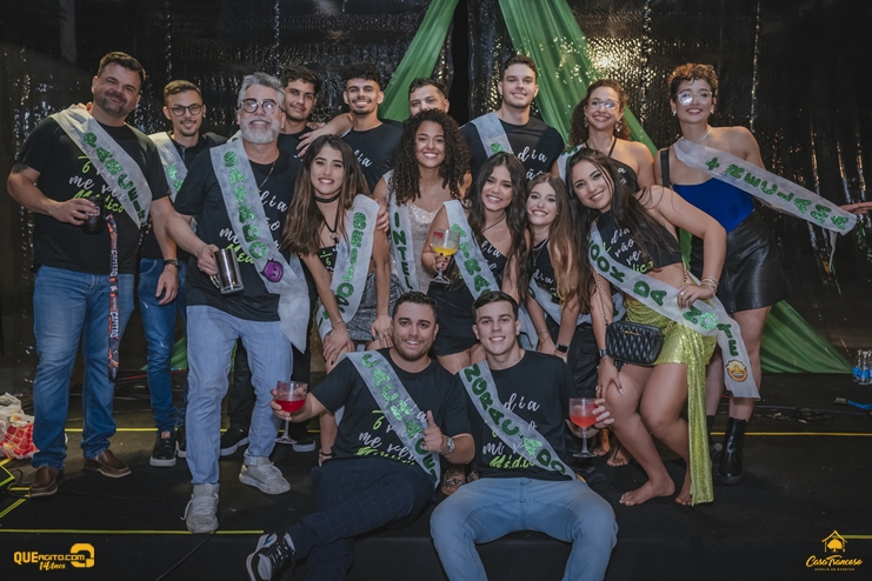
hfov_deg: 53.1
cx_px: 436
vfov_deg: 36.9
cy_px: 290
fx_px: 872
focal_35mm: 36
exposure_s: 1/200
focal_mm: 24
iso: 1000
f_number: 3.2
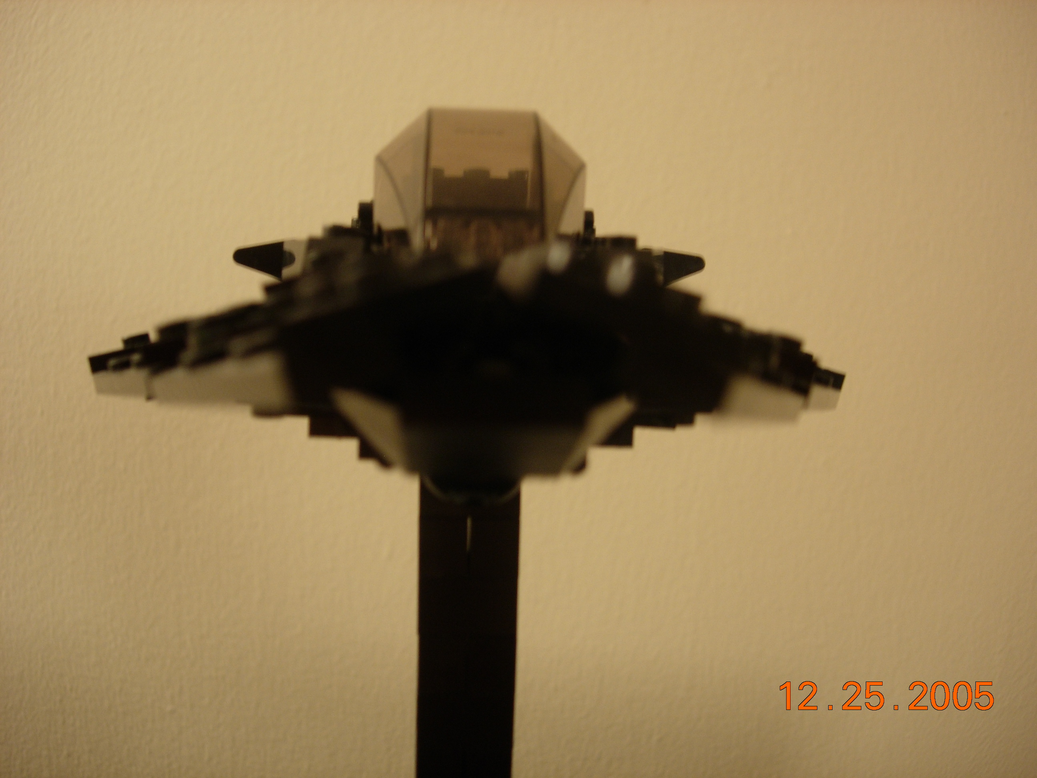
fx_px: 1138
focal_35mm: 38
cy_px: 389
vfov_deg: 37.7
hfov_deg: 49.0
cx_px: 518
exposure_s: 1/6.7
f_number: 2.8
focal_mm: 7.8
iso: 64
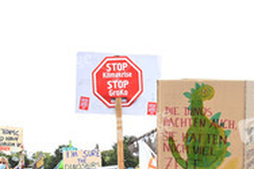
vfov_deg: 12.5
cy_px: 161
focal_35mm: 108
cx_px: 156
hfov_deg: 18.9
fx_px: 761
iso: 1000
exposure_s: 1/250
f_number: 10
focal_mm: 45
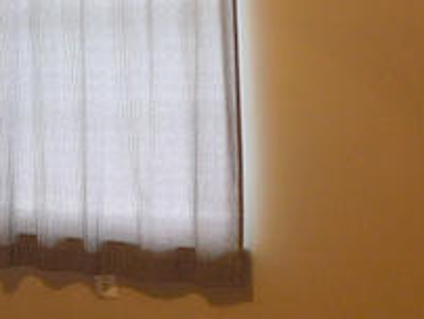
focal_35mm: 95
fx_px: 1165
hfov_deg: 19.5
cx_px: -73
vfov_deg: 15.4
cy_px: 34
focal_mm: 5.3
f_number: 3.2
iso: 160
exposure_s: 1/30
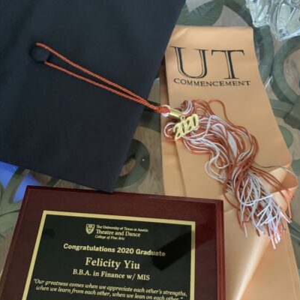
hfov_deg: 52.5
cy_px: 178
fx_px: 304
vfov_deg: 52.2
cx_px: 150
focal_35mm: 31
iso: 800
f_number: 1.8
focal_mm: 4.25
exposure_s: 1/29
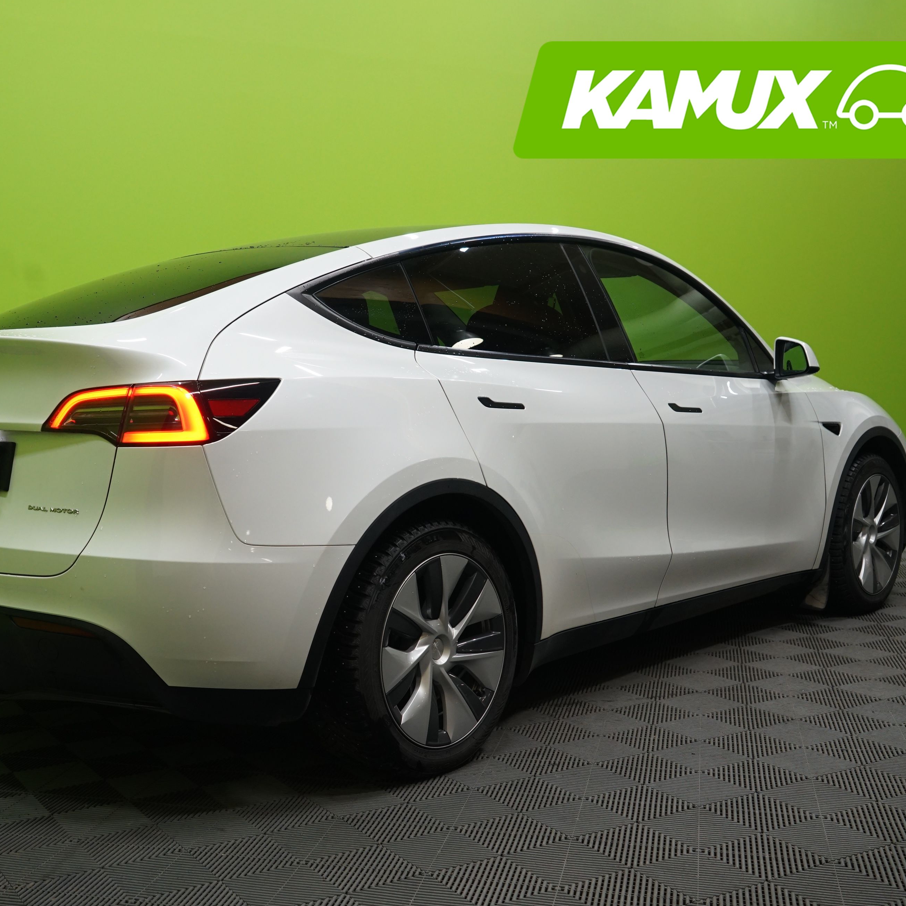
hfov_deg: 40.6
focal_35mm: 41
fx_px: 1214
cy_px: 453
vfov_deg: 40.9
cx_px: 341
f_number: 5.6
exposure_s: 1/25
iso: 1000
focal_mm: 32
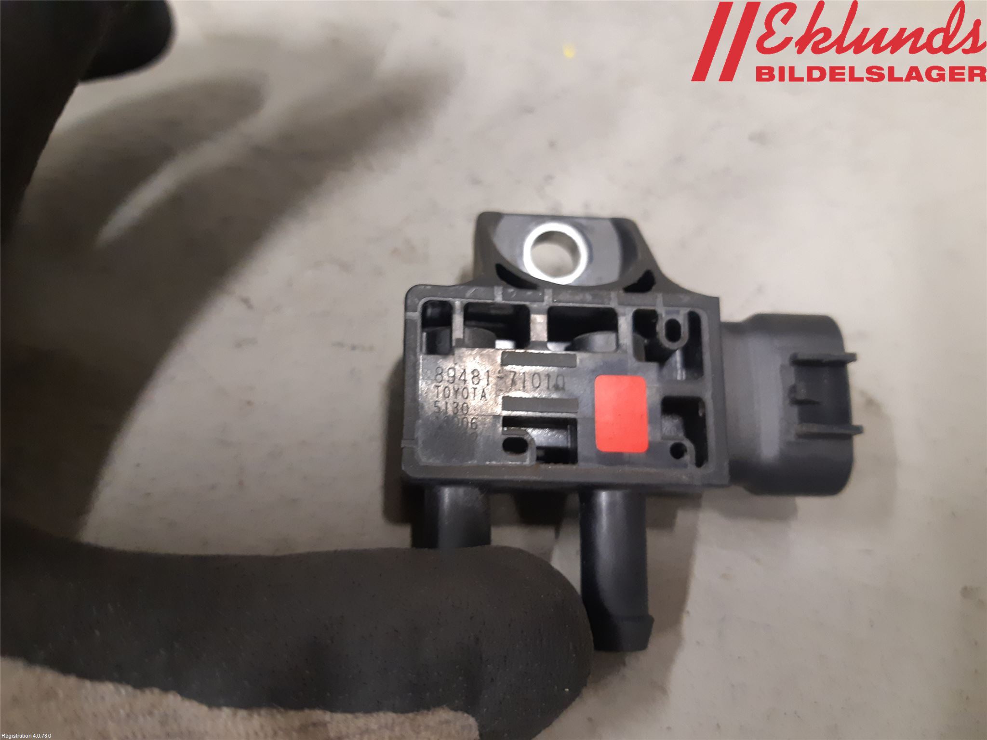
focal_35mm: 26
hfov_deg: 67.3
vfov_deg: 53.1
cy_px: 370
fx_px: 741
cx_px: 494
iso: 250
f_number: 1.7
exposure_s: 1/50
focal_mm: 3.93
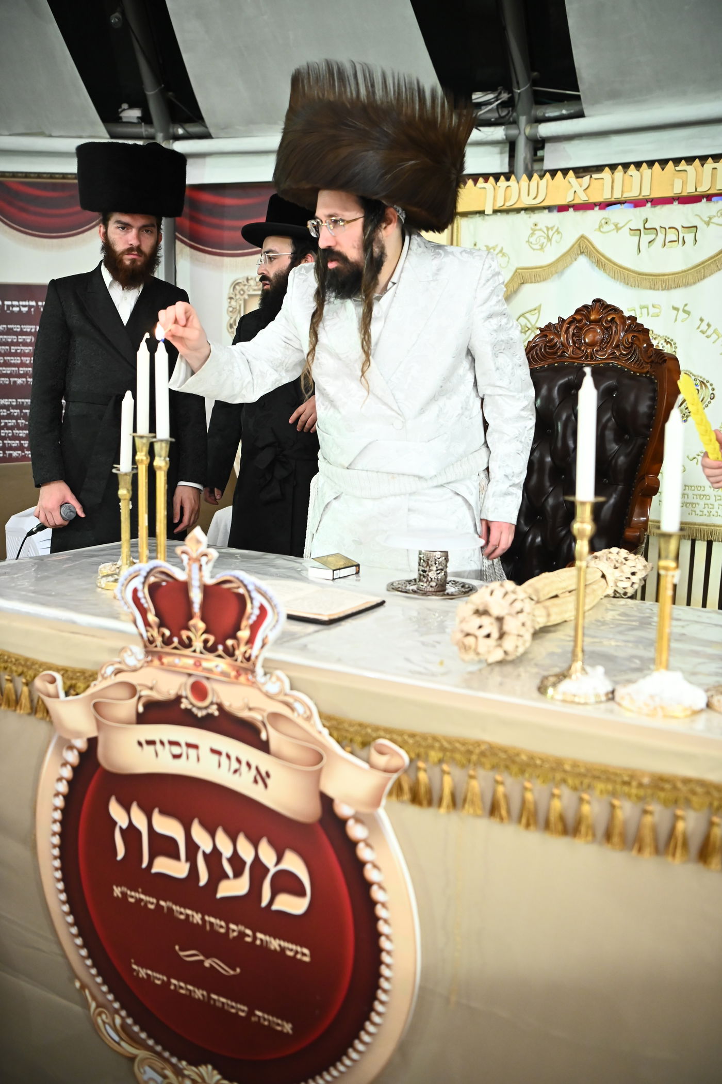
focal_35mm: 34
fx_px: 1023
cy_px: 542
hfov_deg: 38.9
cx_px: 361
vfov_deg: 55.8
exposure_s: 1/160
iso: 3200
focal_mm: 34
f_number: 3.2
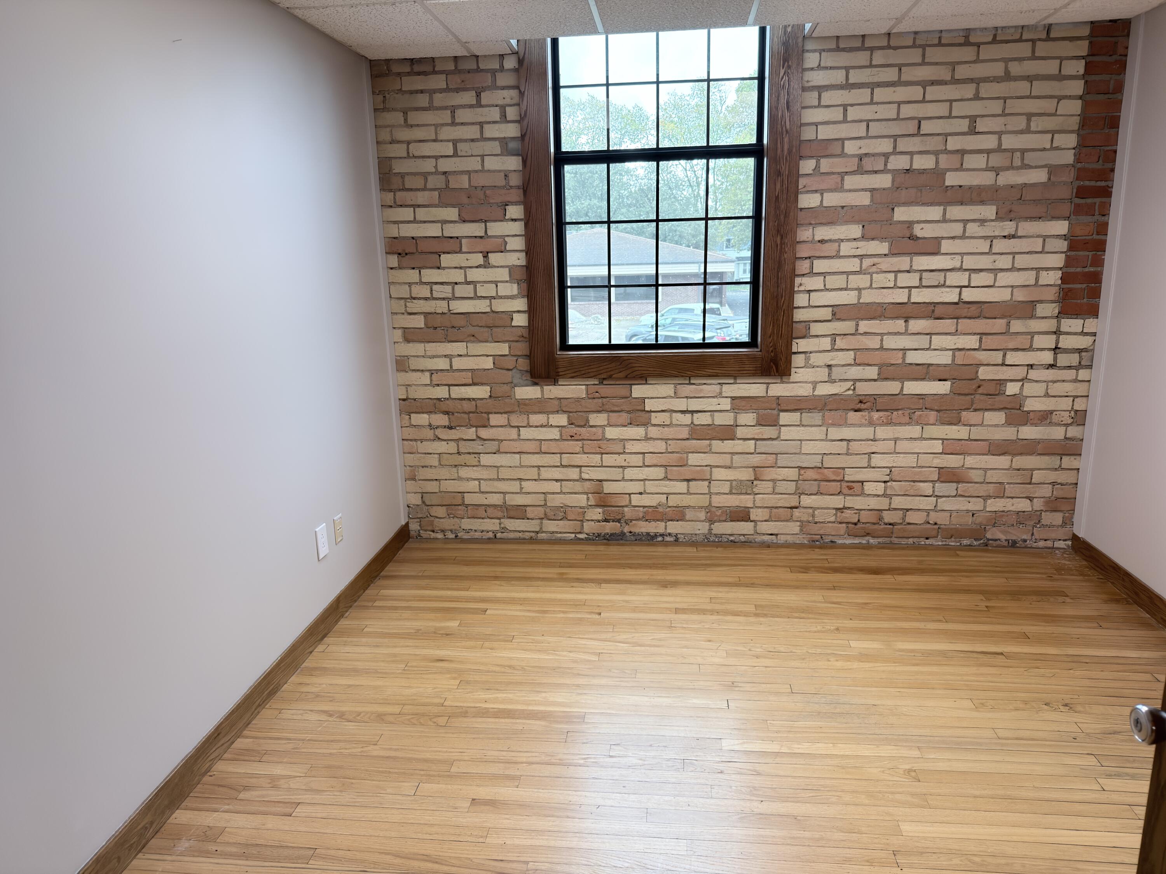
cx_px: 583
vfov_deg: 56.8
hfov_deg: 71.6
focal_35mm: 24
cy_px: 437
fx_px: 808
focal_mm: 6.76
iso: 160
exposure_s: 1/128
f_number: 1.78
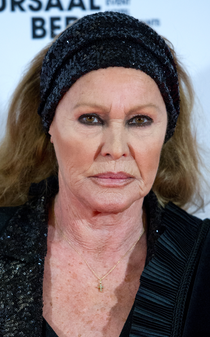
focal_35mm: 179
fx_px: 1639
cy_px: 169
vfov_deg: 11.7
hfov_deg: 7.3
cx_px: 101
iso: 1250
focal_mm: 175
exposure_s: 1/250
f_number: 2.8
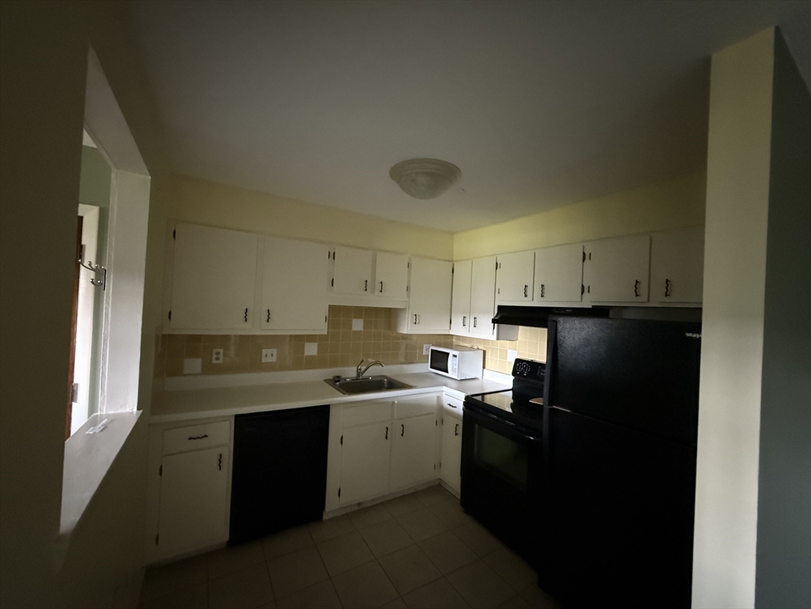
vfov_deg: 85.7
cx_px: 406
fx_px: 328
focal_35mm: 14
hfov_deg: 102.1
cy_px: 304
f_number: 2.2
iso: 1250
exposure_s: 1/30
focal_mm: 2.22
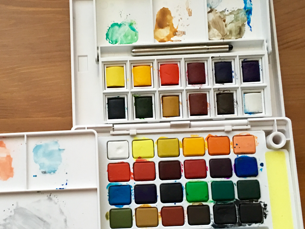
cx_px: 120
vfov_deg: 28.9
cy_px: 149
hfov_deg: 38.0
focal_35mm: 50
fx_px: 441
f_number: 2.2
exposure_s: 1/10
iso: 100
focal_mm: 4.15
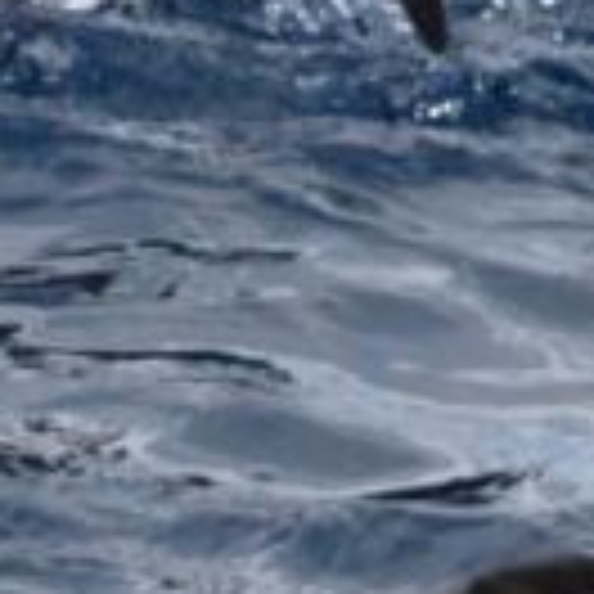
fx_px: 59892
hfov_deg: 0.6
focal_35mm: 3085
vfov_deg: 0.6
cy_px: 20
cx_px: -526
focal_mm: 600
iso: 1800
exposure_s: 1/8000
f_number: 6.3
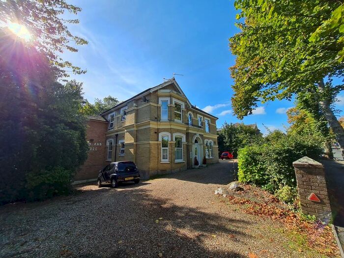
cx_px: 172
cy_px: 129
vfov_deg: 89.9
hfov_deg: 106.2
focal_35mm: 13
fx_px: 129
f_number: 2.2
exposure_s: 1/1068
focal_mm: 1.74
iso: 50
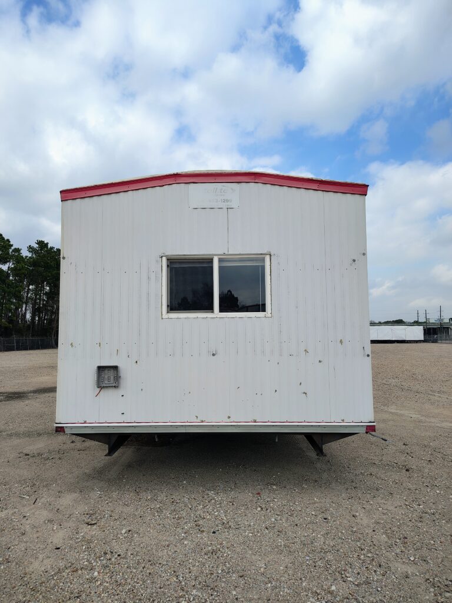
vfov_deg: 71.6
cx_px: 226
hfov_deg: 56.8
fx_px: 418
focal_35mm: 24
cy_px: 302
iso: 100
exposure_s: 1/2567
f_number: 1.8
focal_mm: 5.56
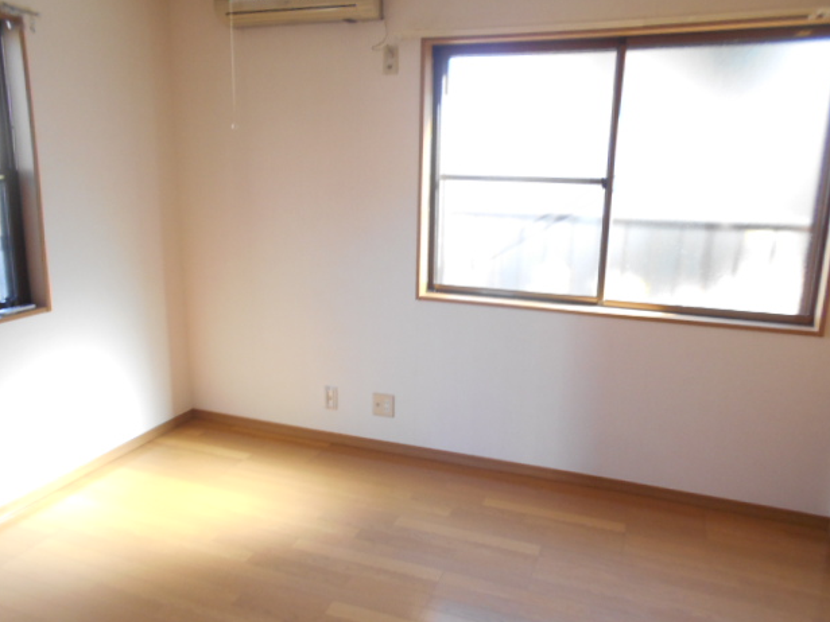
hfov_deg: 65.3
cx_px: 403
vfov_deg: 51.4
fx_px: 647
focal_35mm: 27
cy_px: 315
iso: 200
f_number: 3.2
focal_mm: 4.6
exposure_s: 1/30
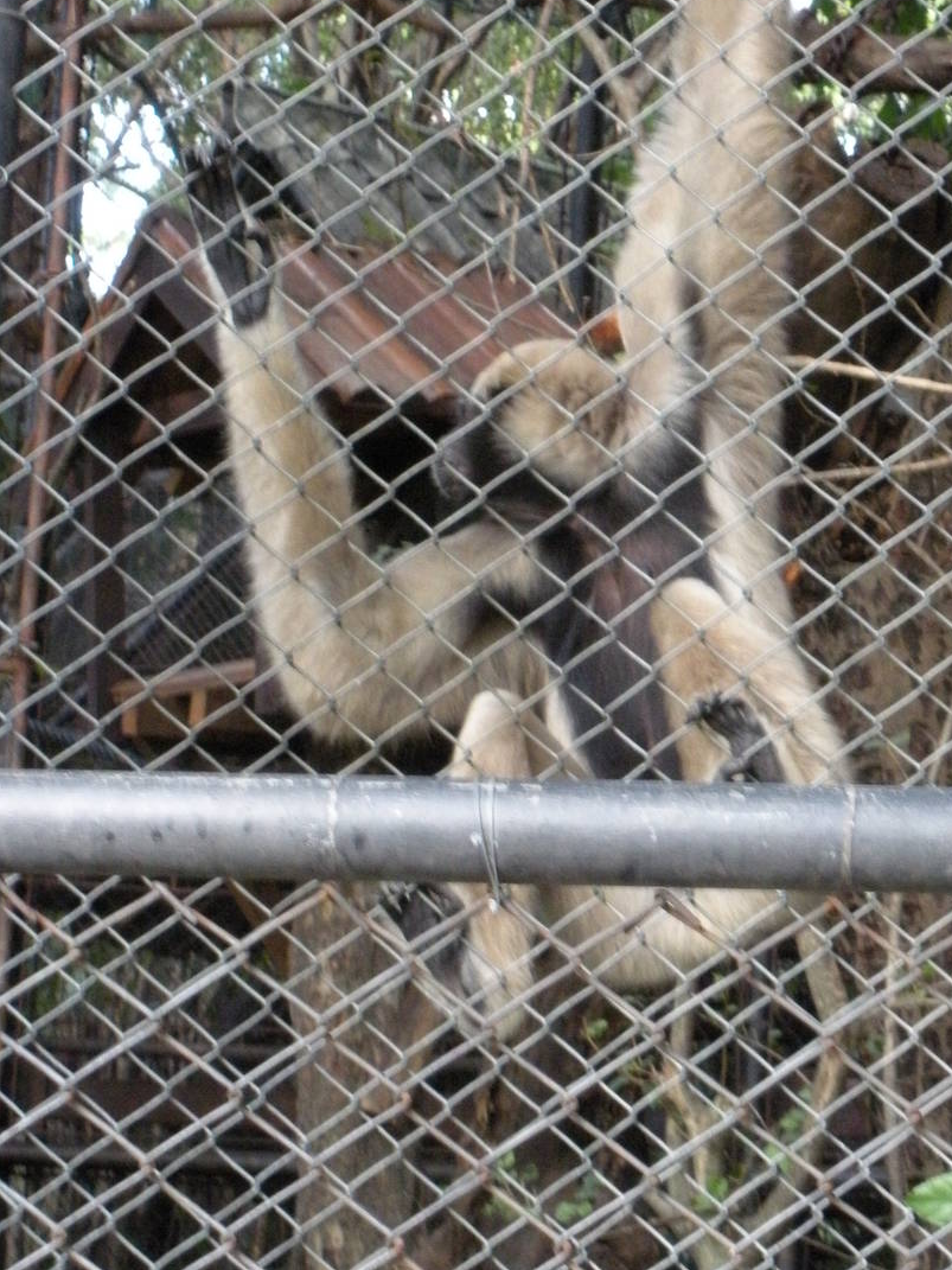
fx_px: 4438
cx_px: 634
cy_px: 494
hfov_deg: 12.2
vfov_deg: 16.3
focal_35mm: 121
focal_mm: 14.2
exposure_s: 1/45.7
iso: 400
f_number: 4.8
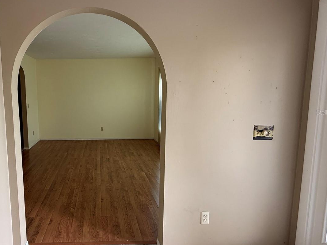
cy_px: 112
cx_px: 100
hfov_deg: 75.6
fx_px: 198
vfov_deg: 63.3
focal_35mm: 21
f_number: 2.2
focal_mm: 2.22
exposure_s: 1/99
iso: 200
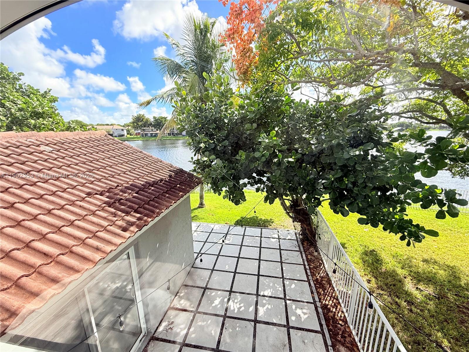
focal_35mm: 14
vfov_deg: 85.7
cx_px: 234
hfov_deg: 102.1
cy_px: 176
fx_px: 190
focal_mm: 2.22
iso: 64
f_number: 2.2
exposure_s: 1/368
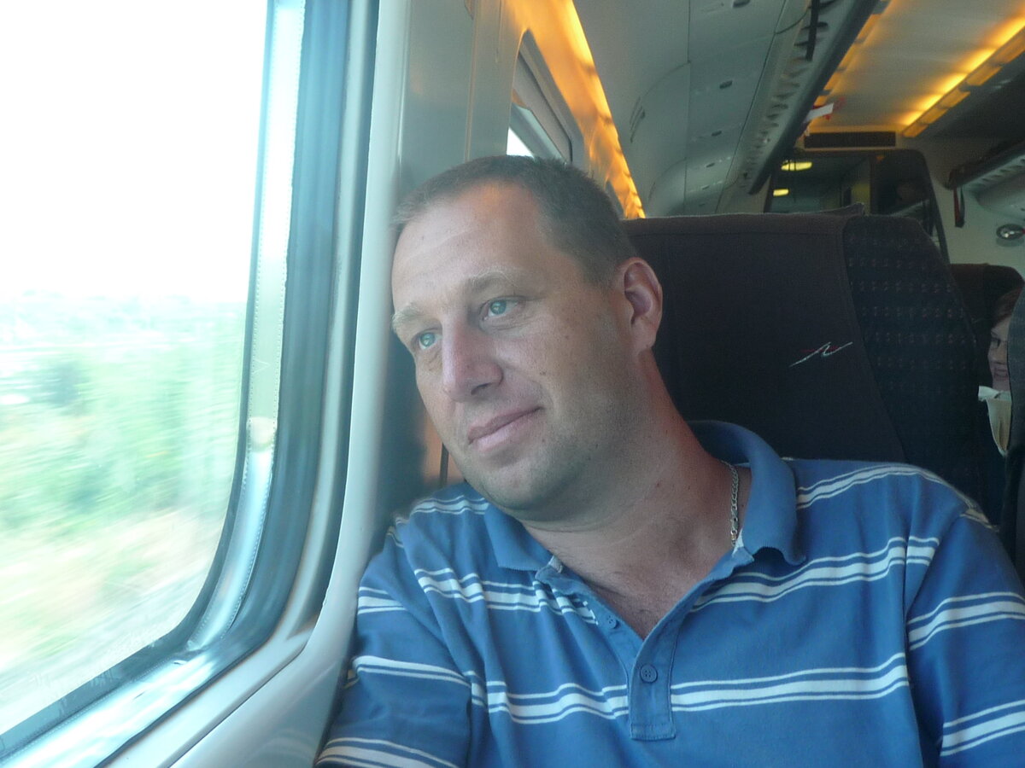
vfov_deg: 30.3
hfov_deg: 39.7
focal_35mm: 48
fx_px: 1421
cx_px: 512
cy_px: 384
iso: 100
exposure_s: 1/50
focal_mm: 5
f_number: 3.4
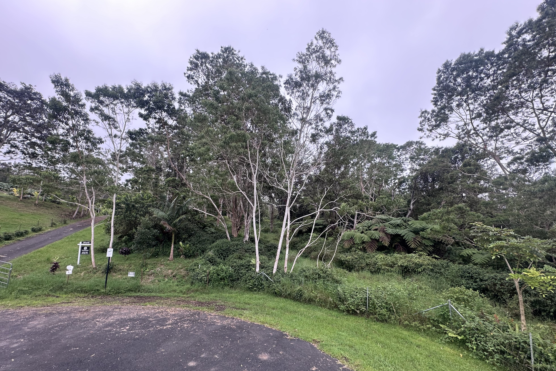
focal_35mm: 15
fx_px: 232
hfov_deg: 100.4
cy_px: 208
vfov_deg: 77.0
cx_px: 277
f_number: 2.2
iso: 50
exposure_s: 1/99
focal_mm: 2.22
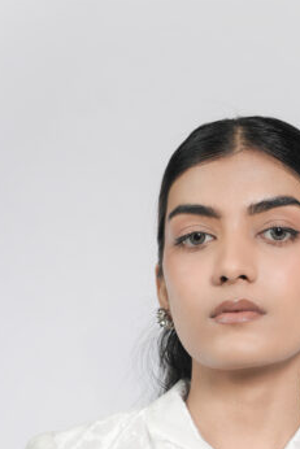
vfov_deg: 20.9
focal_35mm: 91
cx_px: 248
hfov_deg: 14.9
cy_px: 537
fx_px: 1136
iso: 100
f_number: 8
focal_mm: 35
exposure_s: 1/250
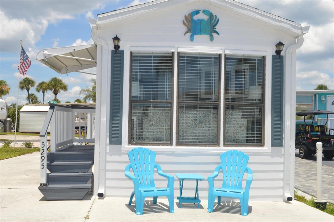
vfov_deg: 31.8
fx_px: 389
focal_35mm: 42
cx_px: 167
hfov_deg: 46.5
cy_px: 111
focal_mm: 28
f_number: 9
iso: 100
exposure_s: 1/200
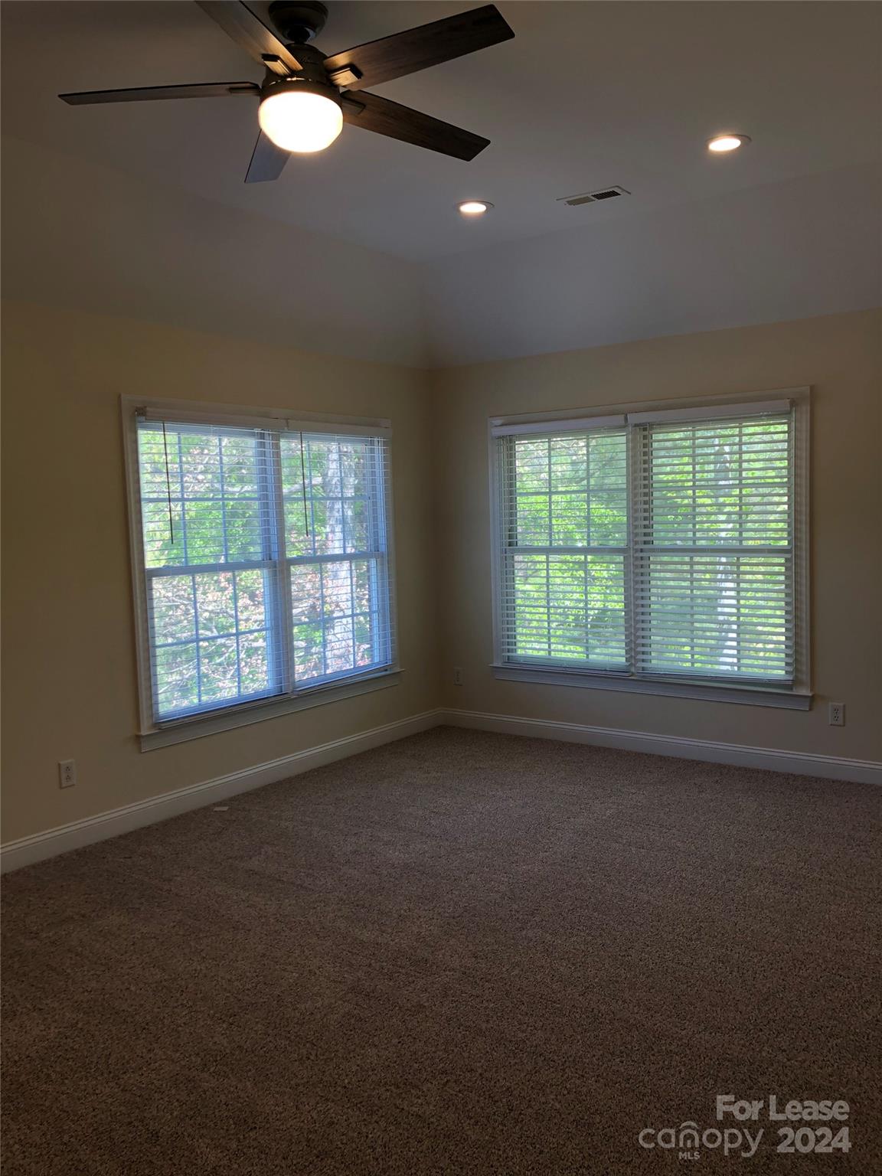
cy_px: 588
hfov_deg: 49.7
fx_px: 951
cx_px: 441
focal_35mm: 28
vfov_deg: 63.4
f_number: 1.8
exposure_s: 1/120
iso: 50
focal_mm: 4
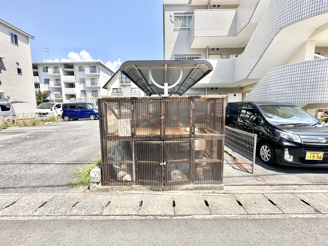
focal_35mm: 14
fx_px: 133
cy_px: 123
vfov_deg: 85.7
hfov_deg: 102.1
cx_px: 164
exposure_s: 1/578
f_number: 2.2
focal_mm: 2.22
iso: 40
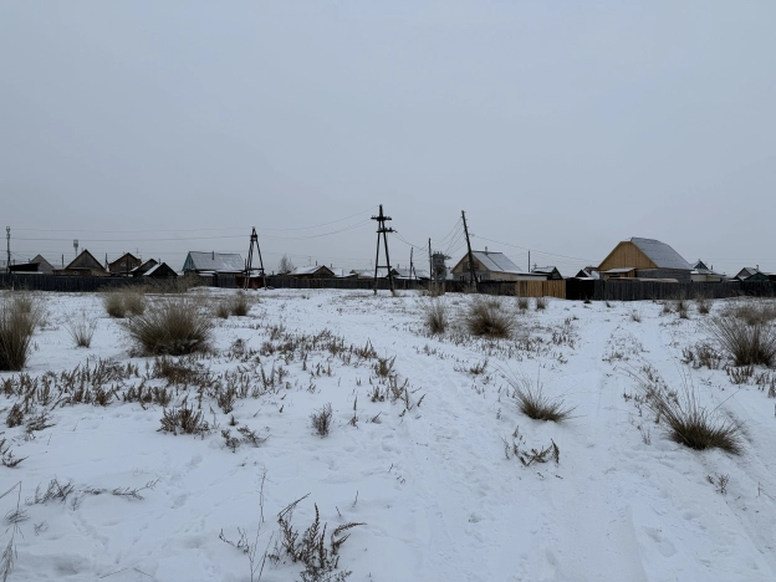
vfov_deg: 56.8
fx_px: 538
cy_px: 291
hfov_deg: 71.6
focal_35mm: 24
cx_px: 388
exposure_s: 1/2000
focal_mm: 6.76
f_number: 1.78
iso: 80
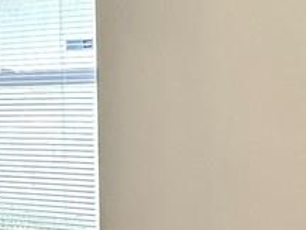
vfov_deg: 14.3
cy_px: 181
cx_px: -21
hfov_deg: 18.4
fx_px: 911
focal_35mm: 103
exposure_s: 1/120
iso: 50
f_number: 2.2
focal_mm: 2.22
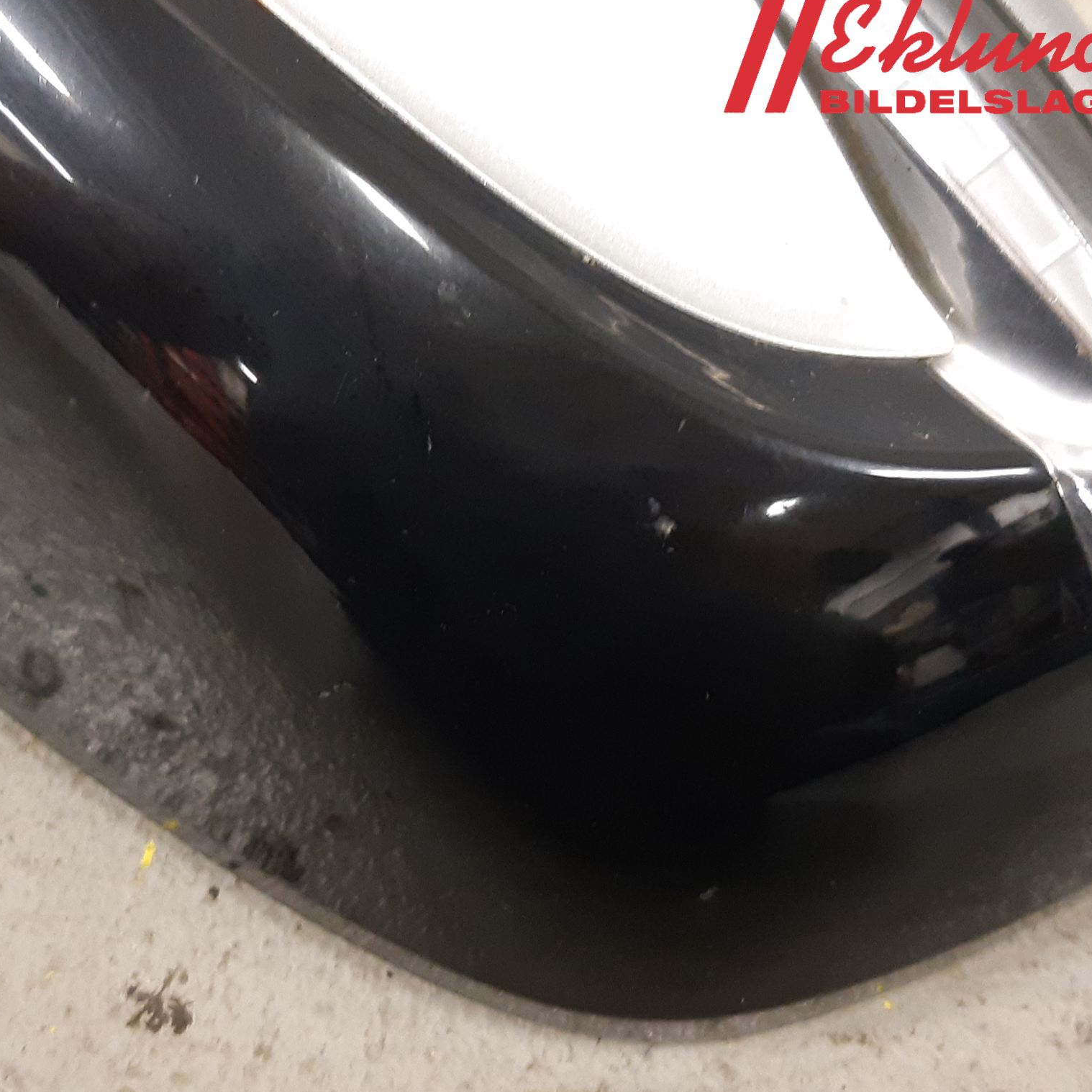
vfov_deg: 52.5
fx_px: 1106
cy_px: 544
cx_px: 429
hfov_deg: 52.1
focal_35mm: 31
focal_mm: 3.93
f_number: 1.7
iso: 250
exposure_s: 1/33
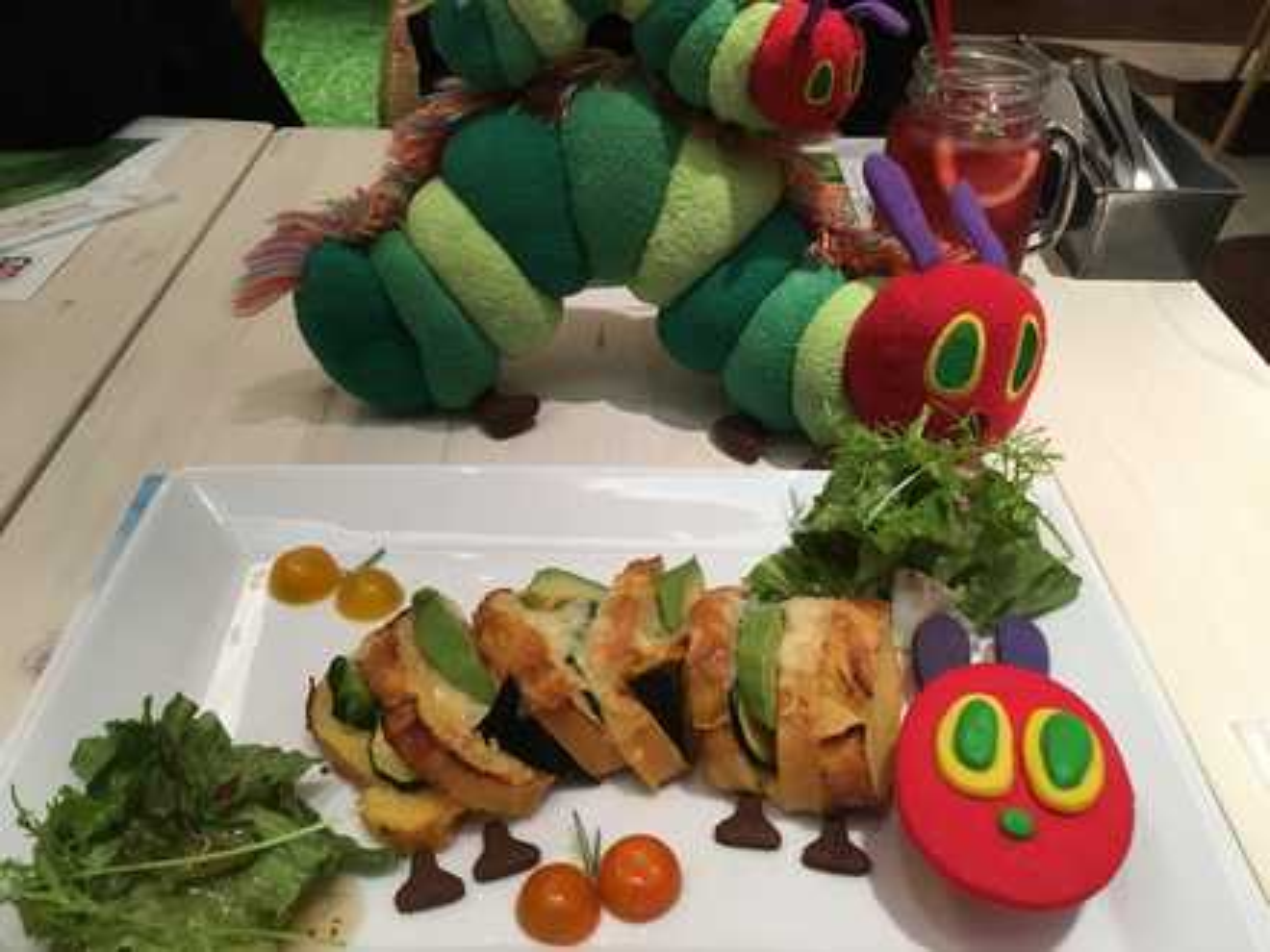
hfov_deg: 61.7
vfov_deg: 48.2
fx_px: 1064
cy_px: 476
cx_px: 635
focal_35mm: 29
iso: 50
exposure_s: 1/33
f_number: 2.2
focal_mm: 4.15
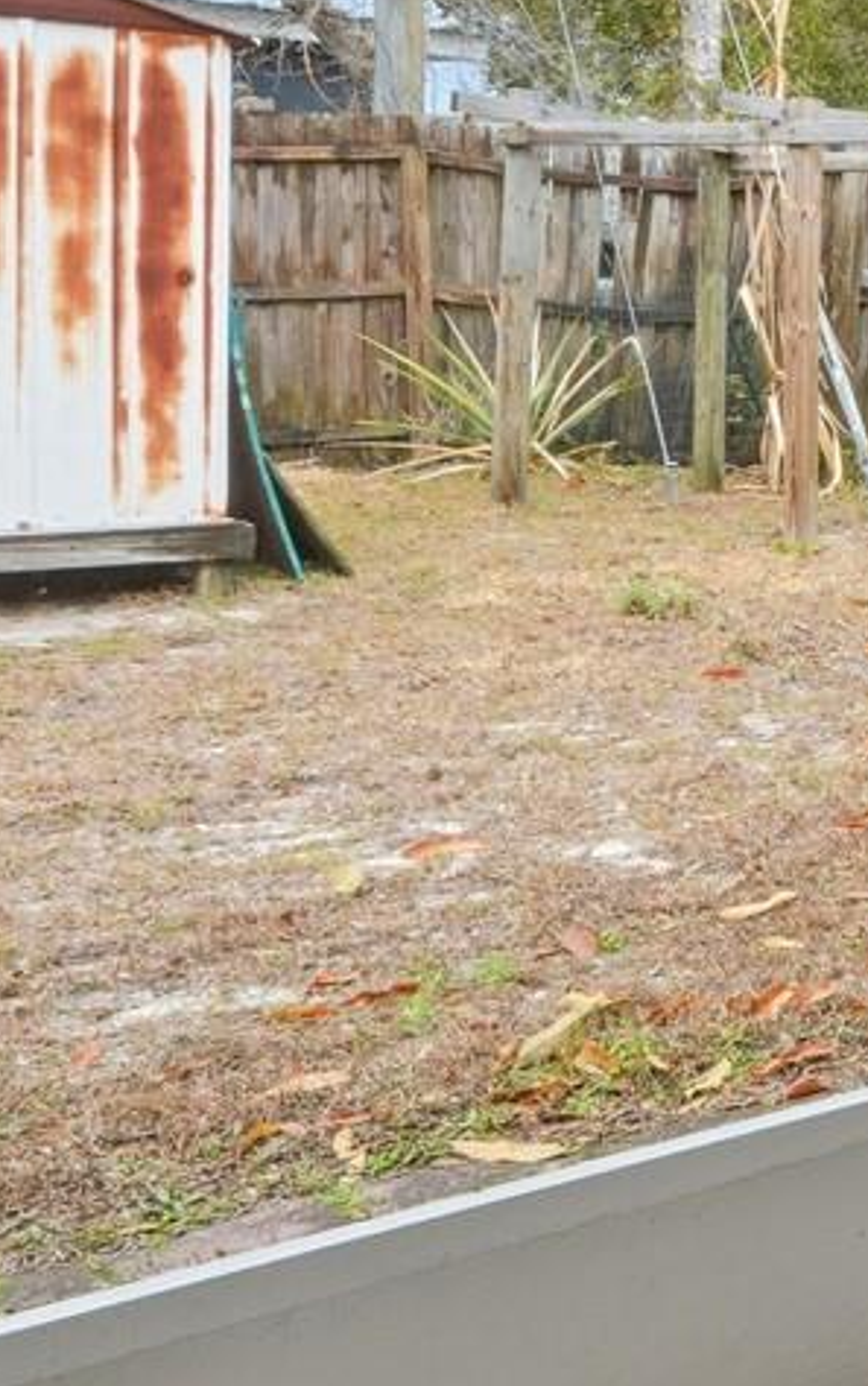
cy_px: 379
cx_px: 2034
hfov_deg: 15.0
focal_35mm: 57
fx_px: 2143
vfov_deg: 35.2
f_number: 8
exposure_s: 1/1000
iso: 400
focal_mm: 16.5
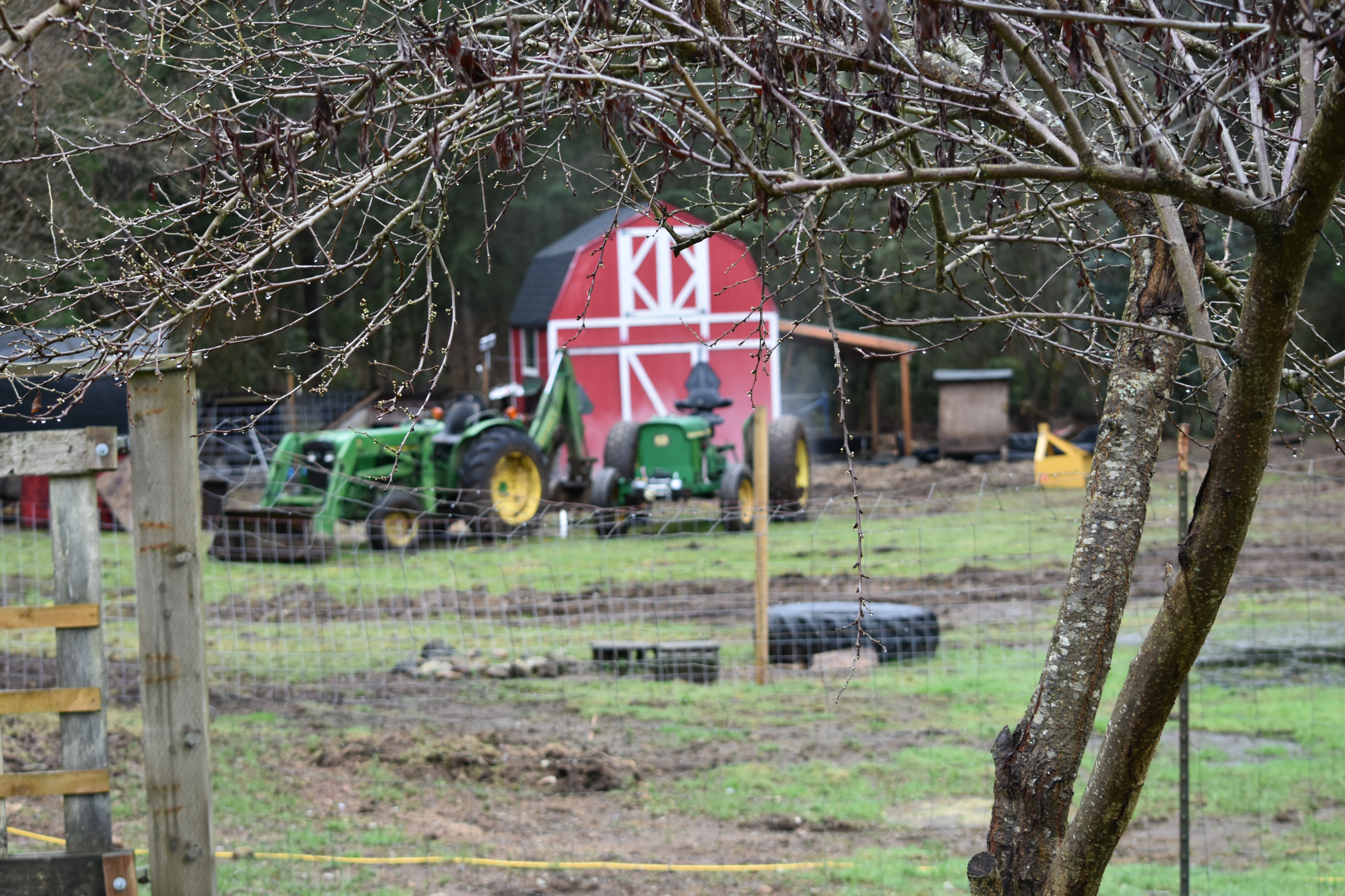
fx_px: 3082
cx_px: 672
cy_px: 448
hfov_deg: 24.6
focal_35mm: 82
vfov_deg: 16.6
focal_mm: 55
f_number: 5.6
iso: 400
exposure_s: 1/125
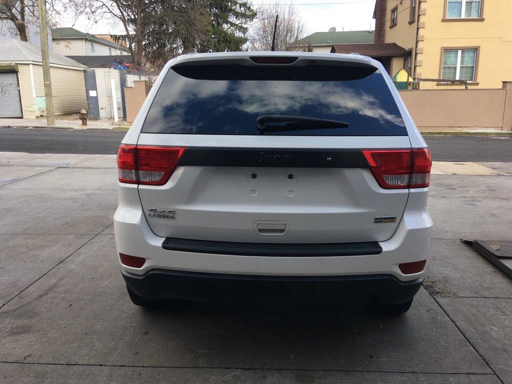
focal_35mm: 29
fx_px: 429
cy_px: 192
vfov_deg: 48.2
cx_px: 256
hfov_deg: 61.7
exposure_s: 1/342
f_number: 2.2
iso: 25
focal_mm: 4.15
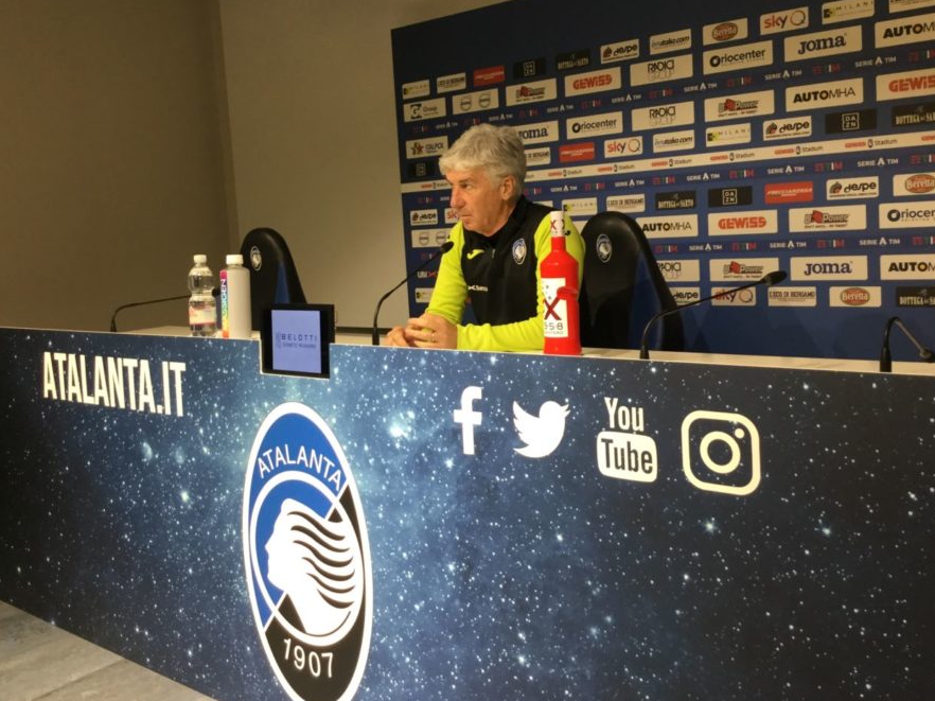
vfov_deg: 39.6
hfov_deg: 51.3
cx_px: 440
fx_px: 972
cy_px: 302
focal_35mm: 36
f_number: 2.4
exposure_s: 1/33
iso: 64
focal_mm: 3.3
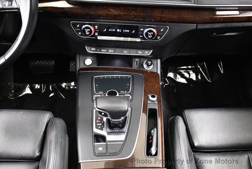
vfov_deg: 37.0
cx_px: 126
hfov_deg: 53.1
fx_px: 252
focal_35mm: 36
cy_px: 84
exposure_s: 1/60
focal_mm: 18
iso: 5600
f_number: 3.5
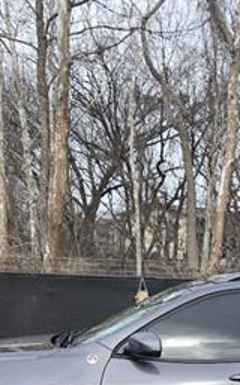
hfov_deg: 21.0
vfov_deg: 31.7
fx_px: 638
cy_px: 353
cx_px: 201
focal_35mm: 61
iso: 80
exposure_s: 1/1667
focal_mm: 5.4
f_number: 1.8
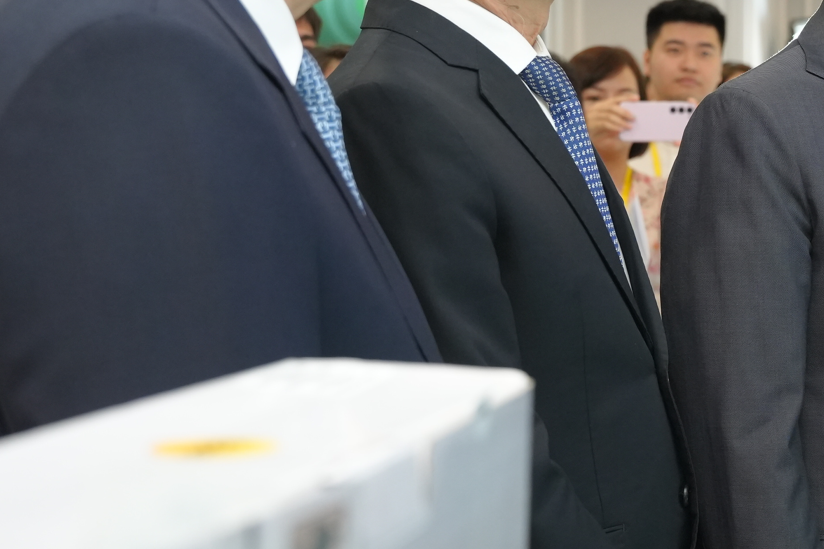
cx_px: 893
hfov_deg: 23.3
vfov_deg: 16.6
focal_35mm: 82
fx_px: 1882
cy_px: 224
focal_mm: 33.1
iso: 2000
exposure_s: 1/160
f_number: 3.5
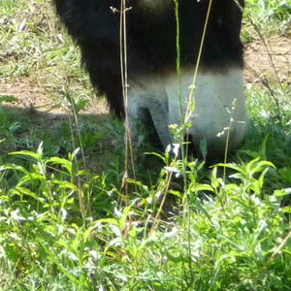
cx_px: -227
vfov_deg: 4.4
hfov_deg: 4.4
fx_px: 3766
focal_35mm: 396
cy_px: -159
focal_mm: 14.2
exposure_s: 1/500
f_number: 4.7
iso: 320
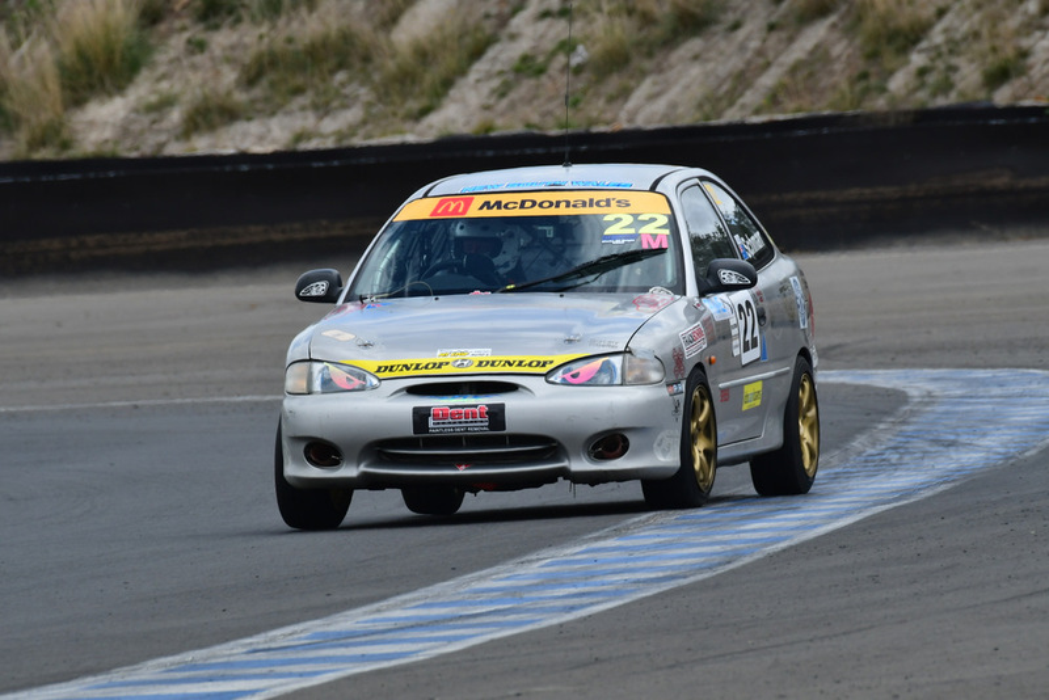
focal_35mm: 750
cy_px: 350
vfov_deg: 1.8
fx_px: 21861
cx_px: 524
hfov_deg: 2.7
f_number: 11
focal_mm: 500
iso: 500
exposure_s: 1/640
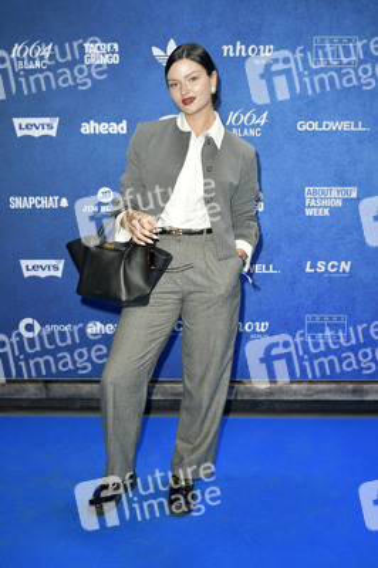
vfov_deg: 55.8
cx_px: 189
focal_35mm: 34
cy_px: 284
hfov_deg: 38.8
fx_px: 536
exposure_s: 1/250
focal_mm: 34
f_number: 5.6
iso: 640
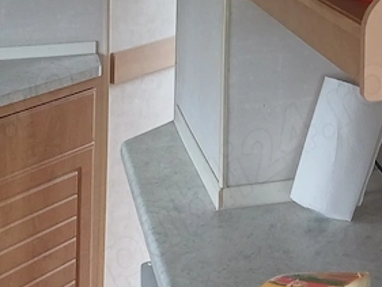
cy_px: -151
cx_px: 404
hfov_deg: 21.1
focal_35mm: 89
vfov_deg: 15.3
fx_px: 983
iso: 125
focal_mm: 4.65
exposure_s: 1/50
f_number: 1.8
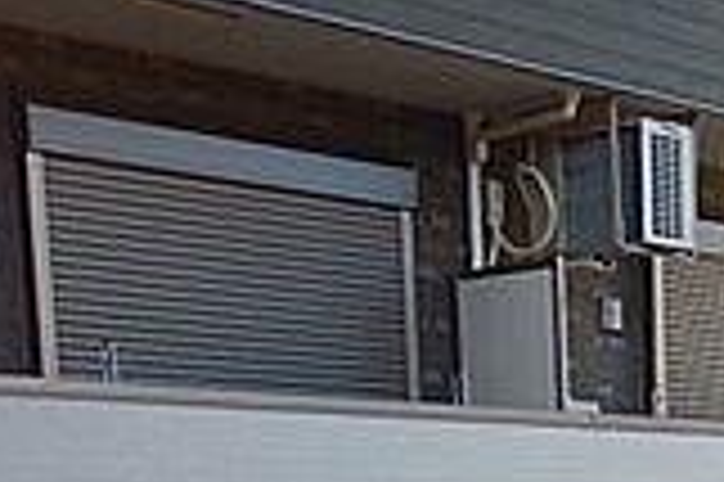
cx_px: 962
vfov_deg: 13.3
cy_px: 847
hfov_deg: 20.0
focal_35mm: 93
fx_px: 1868
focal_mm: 4.3
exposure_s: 1/640
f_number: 2.8
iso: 125
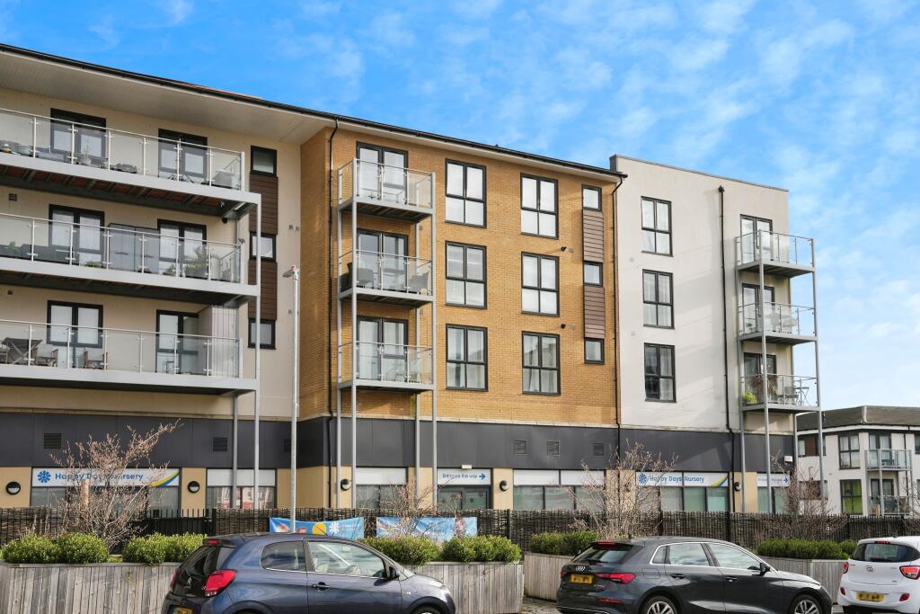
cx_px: 460
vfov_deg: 33.4
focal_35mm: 40
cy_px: 307
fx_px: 1022
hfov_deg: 48.5
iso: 400
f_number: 6.3
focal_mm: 40
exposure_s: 1/800
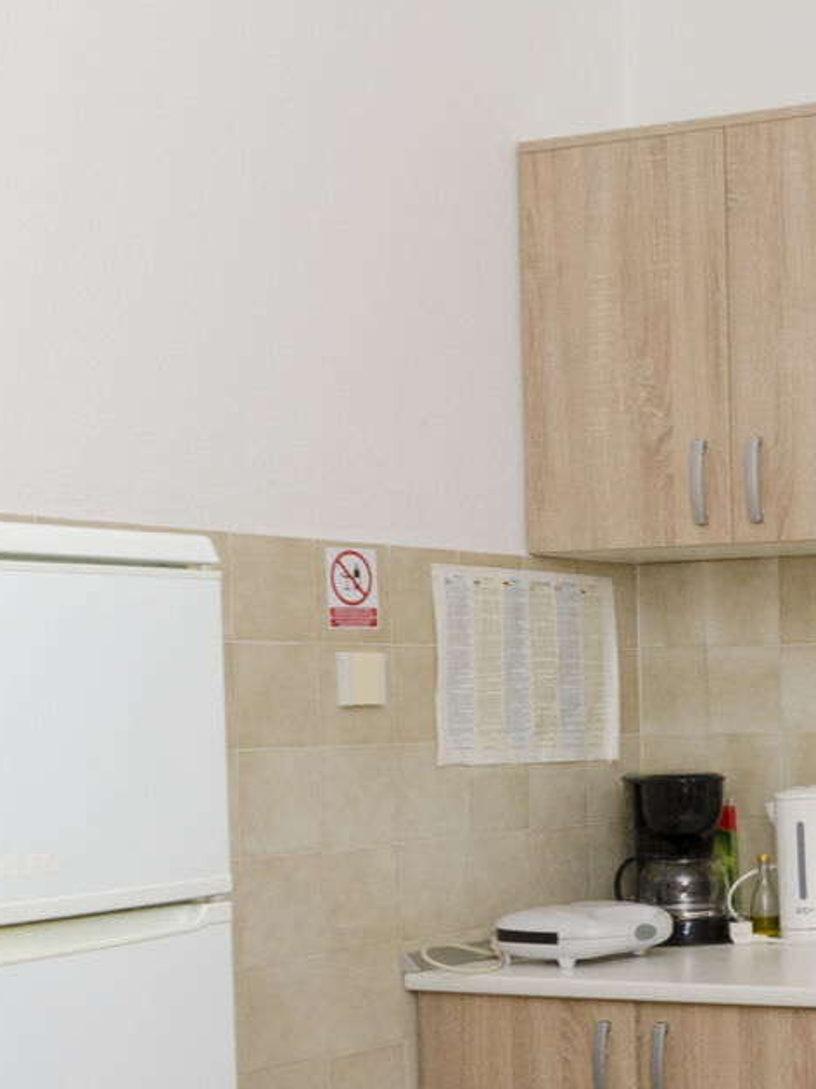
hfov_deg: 20.0
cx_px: 1207
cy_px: 715
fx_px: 2013
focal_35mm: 64
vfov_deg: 30.1
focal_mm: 10
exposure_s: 1/200
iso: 320
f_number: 8
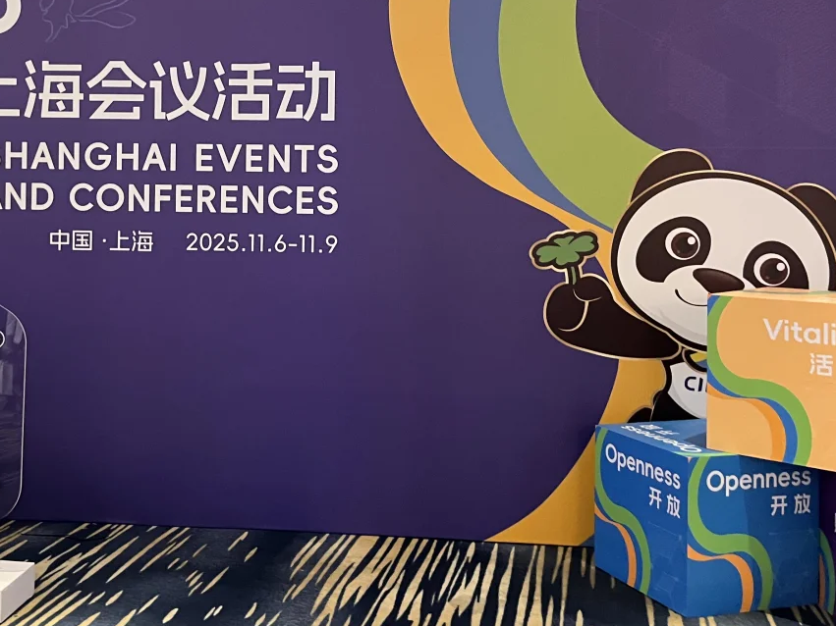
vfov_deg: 32.5
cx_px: 259
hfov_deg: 42.2
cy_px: 194
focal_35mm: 44
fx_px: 1062
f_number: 1.6
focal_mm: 5.1
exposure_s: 1/25
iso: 640
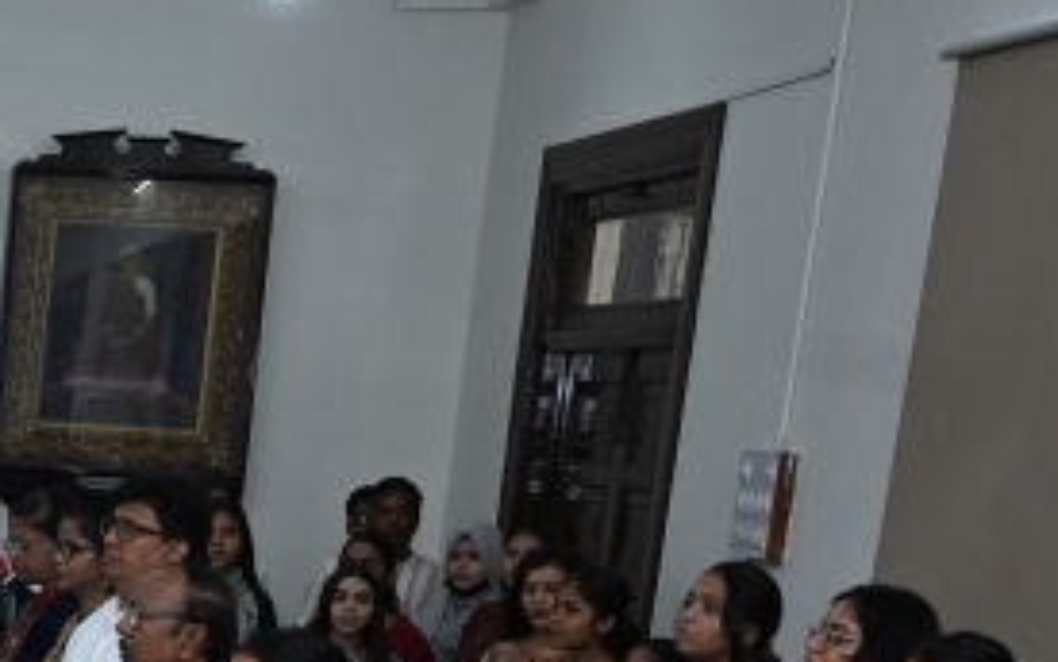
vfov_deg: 12.3
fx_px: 2884
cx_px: -487
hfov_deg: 18.6
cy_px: 1055
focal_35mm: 100
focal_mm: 24
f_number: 5.6
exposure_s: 1/160
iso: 1600
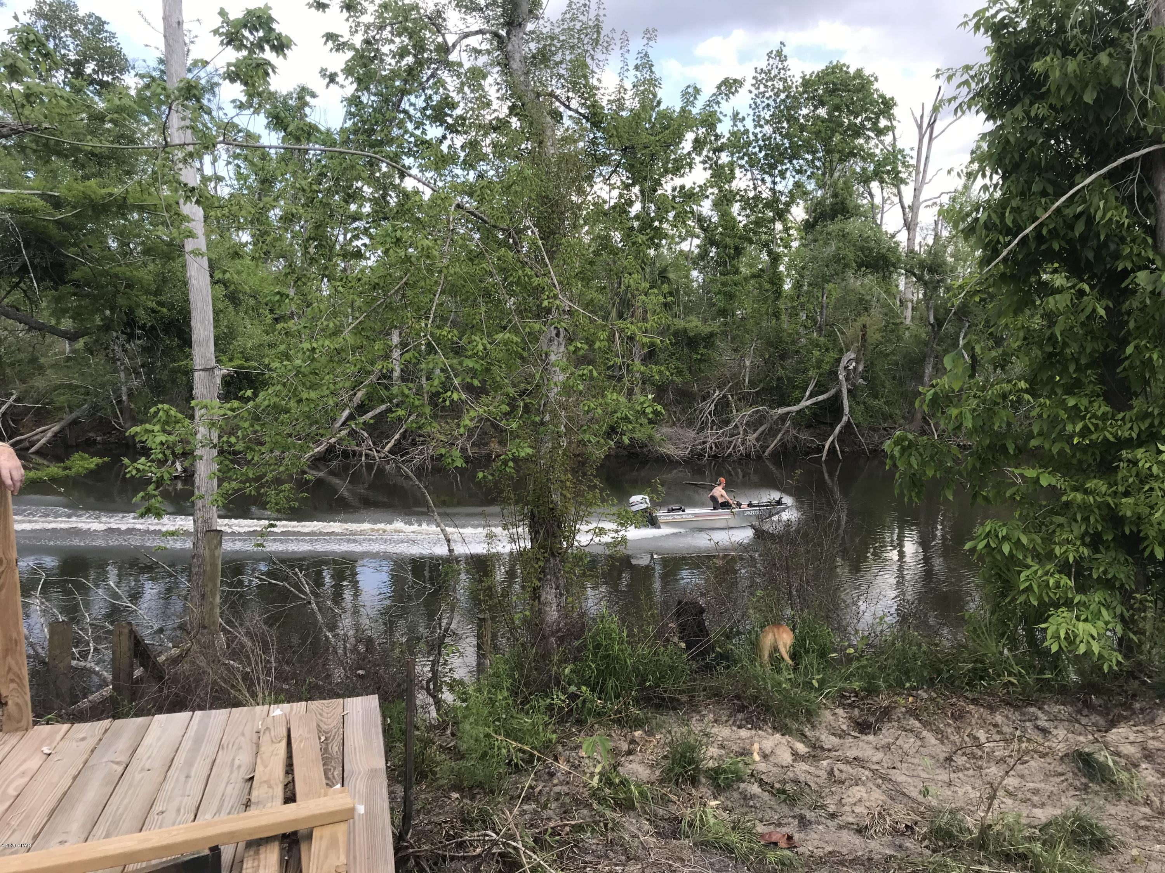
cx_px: 582
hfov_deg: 63.4
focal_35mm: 28
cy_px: 436
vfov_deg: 49.7
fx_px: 942
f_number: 1.8
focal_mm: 3.99
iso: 20
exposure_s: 1/618
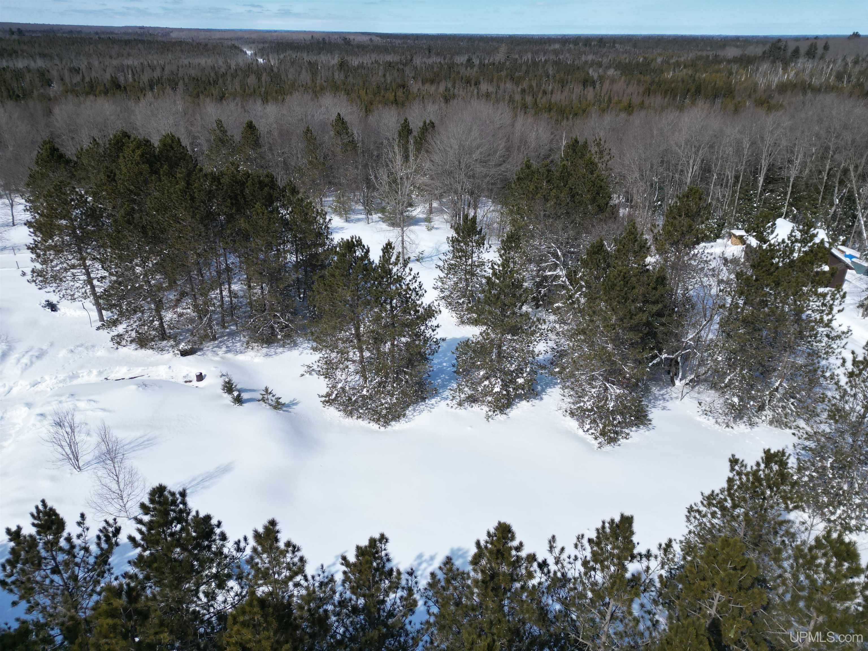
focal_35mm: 24
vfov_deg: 56.8
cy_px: 326
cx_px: 434
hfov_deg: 71.6
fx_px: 602
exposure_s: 1/4000
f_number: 1.7
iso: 140
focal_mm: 6.72
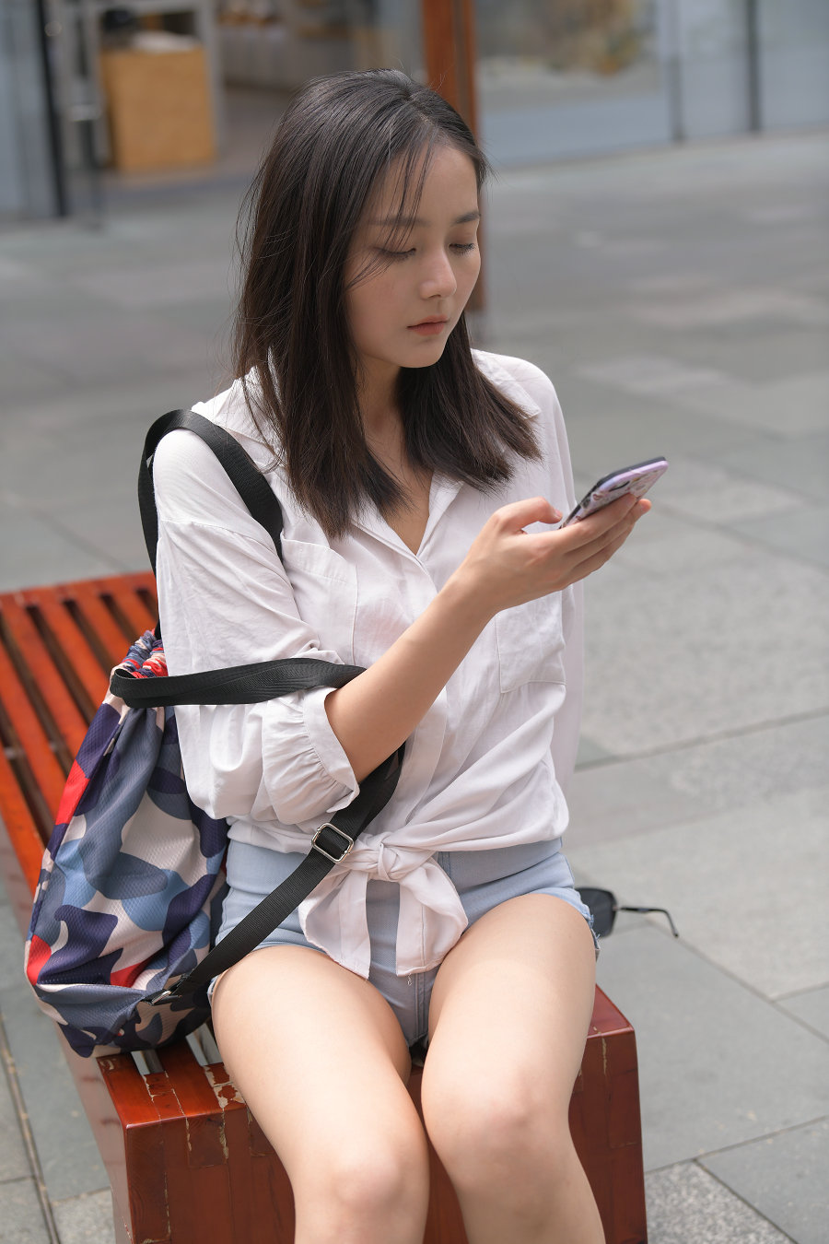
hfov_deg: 19.5
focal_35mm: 70
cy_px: 622
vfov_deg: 28.8
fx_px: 2418
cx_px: 414
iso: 320
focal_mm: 70
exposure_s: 1/1000
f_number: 4
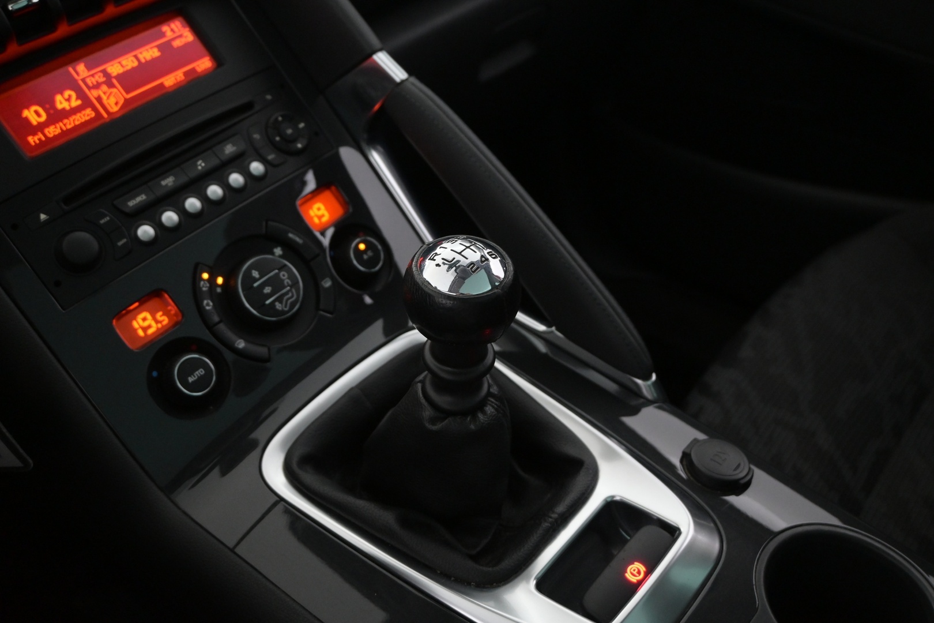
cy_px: 312
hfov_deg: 55.1
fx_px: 895
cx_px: 467
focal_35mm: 34
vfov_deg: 38.4
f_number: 4.5
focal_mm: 23
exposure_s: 1/80
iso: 2500
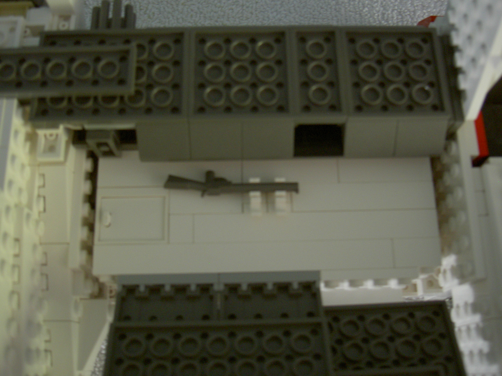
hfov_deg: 47.9
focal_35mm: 39
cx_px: 251
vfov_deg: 36.8
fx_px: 566
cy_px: 188
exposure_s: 1/8
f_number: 2.8
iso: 100
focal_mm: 8
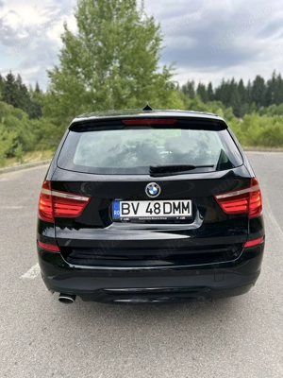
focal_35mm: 26
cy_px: 189
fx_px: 283
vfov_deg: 67.3
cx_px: 142
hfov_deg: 53.1
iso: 50
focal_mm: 5.7
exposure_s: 1/268
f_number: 1.5
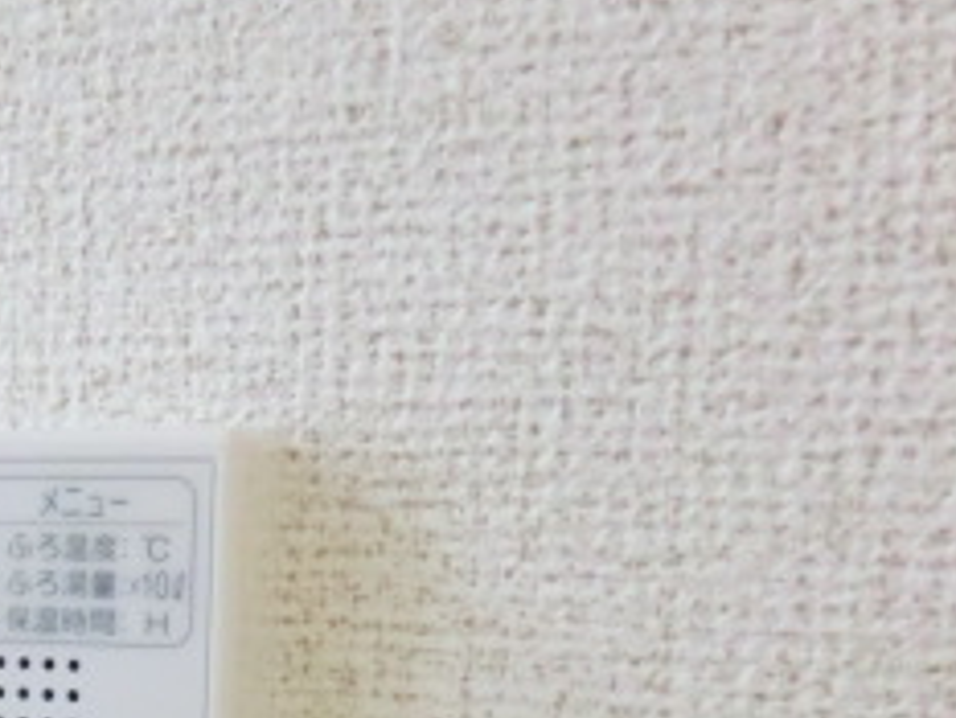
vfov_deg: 21.0
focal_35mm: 66
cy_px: 825
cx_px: -197
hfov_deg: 26.1
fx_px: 1824
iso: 640
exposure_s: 1/60
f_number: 3.2
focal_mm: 4.3
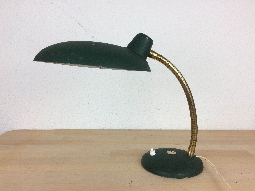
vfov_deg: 48.2
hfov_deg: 61.7
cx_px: 128
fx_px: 214
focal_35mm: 29
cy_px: 96
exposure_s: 1/100
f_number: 2.2
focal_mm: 4.15
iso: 50
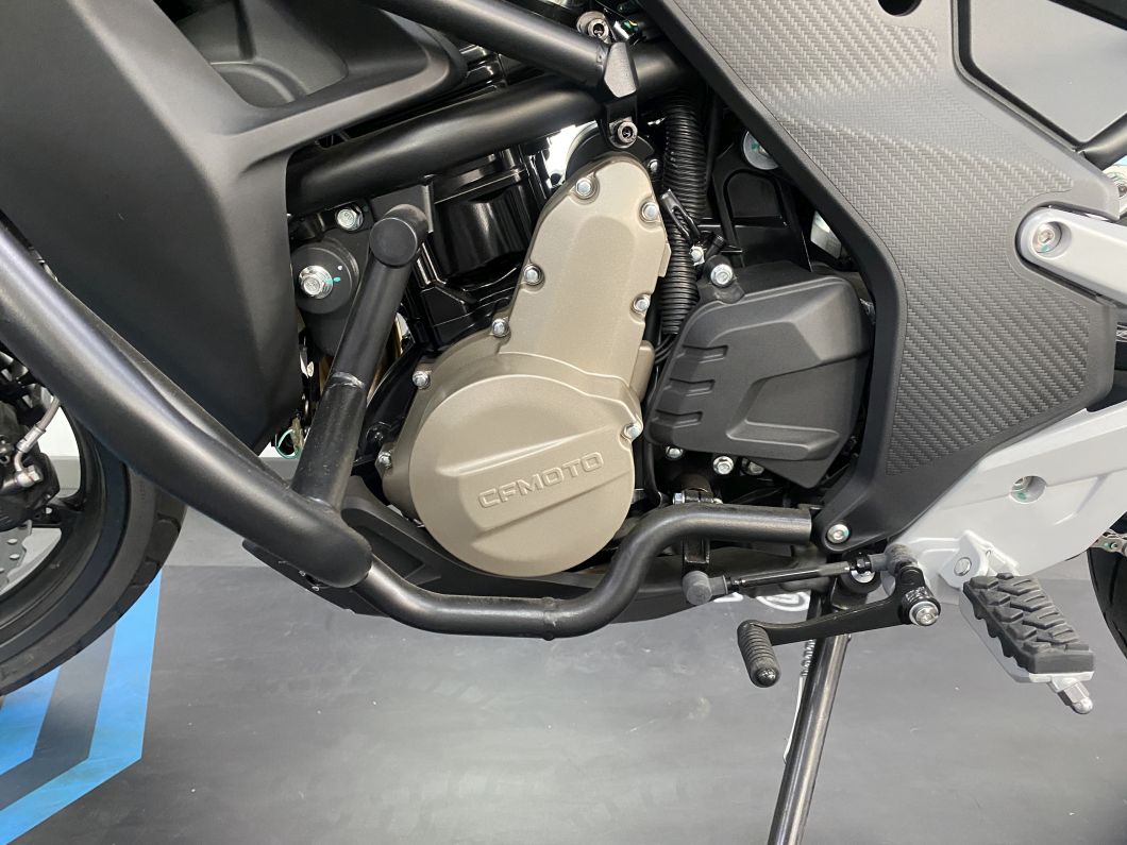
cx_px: 564
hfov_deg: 67.3
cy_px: 422
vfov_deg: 53.1
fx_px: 846
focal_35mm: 26
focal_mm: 4.25
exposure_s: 1/50
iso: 500
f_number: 1.8
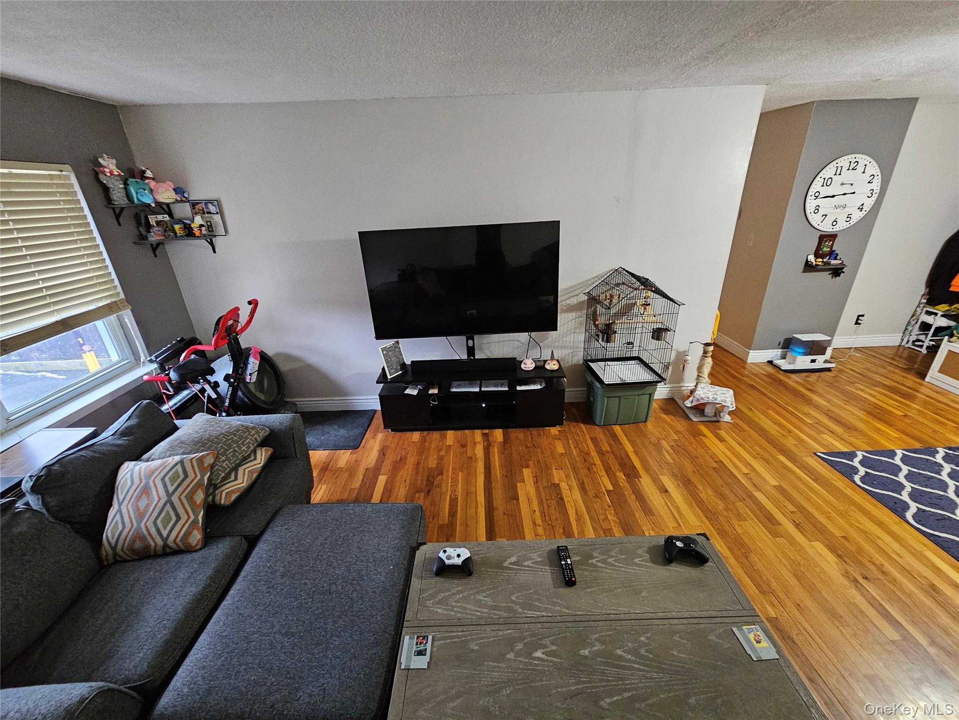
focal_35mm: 13
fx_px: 360
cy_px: 360
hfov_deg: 106.2
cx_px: 480
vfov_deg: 89.9
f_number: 2.2
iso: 800
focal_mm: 2.2
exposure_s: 1/24
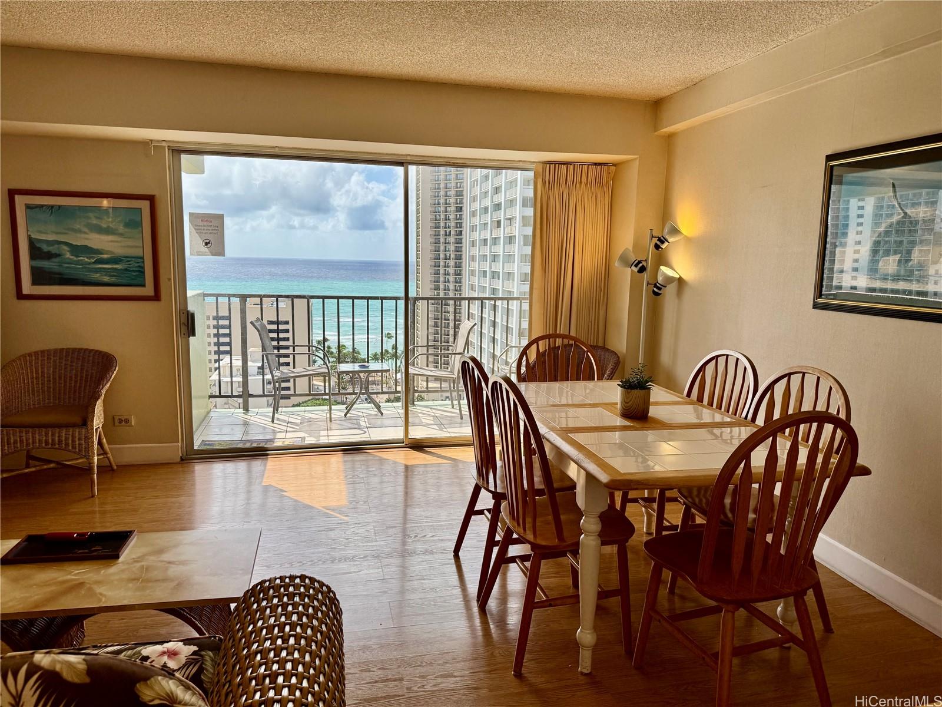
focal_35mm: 24
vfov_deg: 56.8
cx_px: 471
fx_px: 653
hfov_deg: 71.6
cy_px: 354
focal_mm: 6.76
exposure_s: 1/782
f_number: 1.78
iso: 80
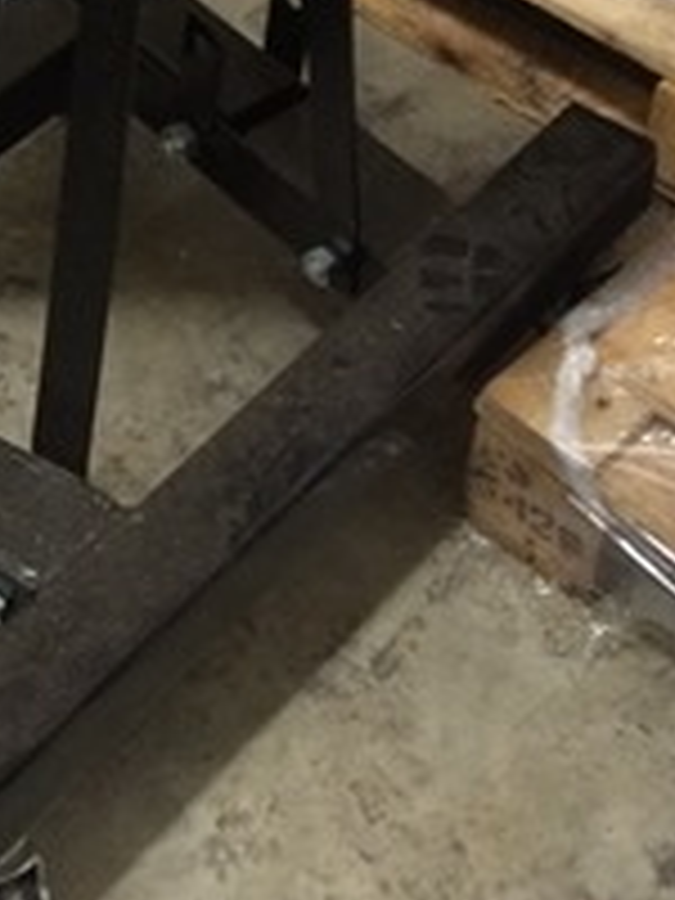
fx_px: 2340
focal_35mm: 90
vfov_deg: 19.7
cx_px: -286
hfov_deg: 15.4
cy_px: -328
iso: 320
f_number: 2.2
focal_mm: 4.15
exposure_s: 1/17
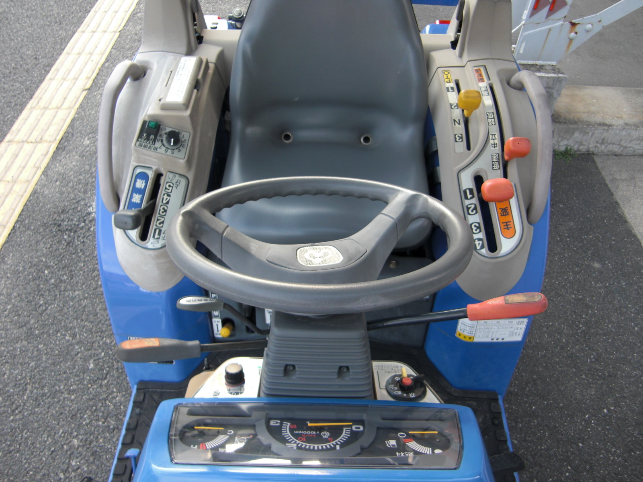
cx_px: 322
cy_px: 241
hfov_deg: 63.4
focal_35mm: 28
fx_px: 520
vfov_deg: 49.7
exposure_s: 1/60
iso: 50
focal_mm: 4.9
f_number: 2.6
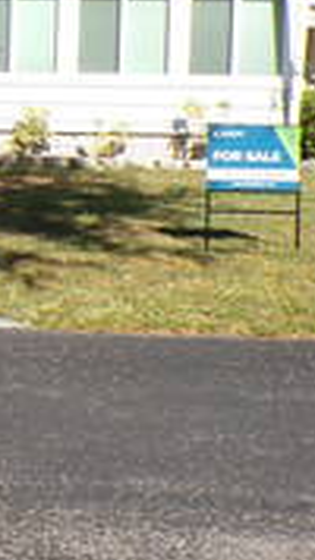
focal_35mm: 100
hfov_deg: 11.1
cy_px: 157
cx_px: -290
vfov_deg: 21.2
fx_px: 1486
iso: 100
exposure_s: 1/340
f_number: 4.8
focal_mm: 5.8
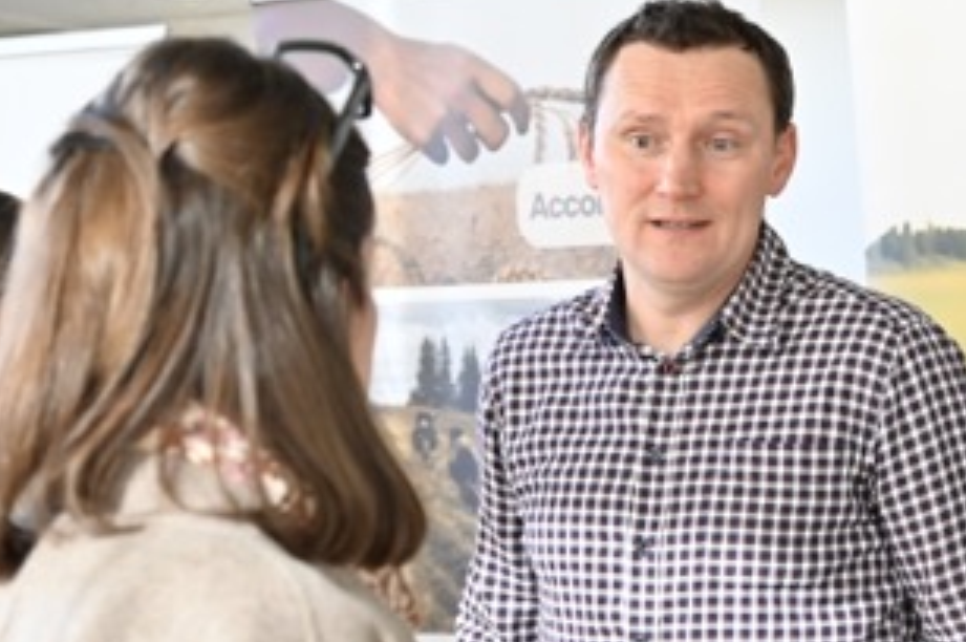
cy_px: 428
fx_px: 3243
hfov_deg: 16.8
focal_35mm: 121
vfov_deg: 11.3
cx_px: 802
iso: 4000
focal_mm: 58
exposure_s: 1/400
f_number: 4.5
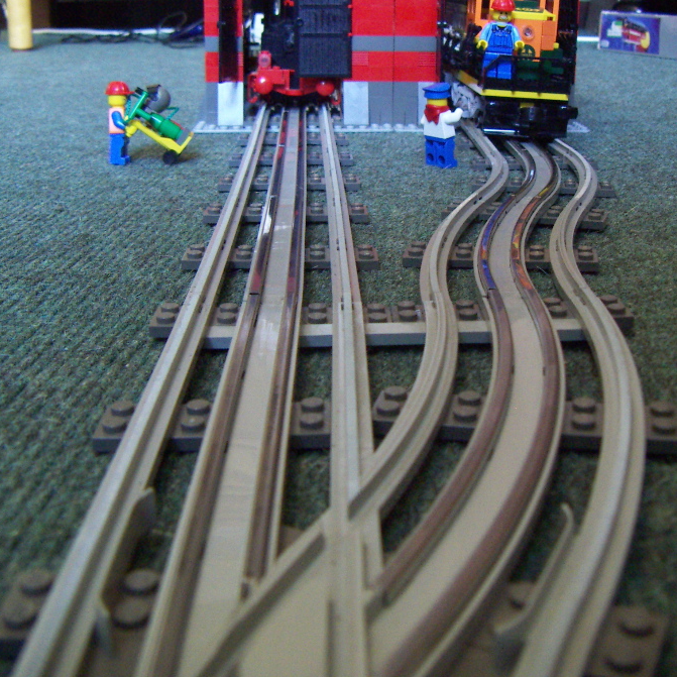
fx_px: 951
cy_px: 248
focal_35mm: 43
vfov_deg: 38.9
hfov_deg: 39.2
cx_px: 338
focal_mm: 4.7
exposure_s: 1/25
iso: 200
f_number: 2.8
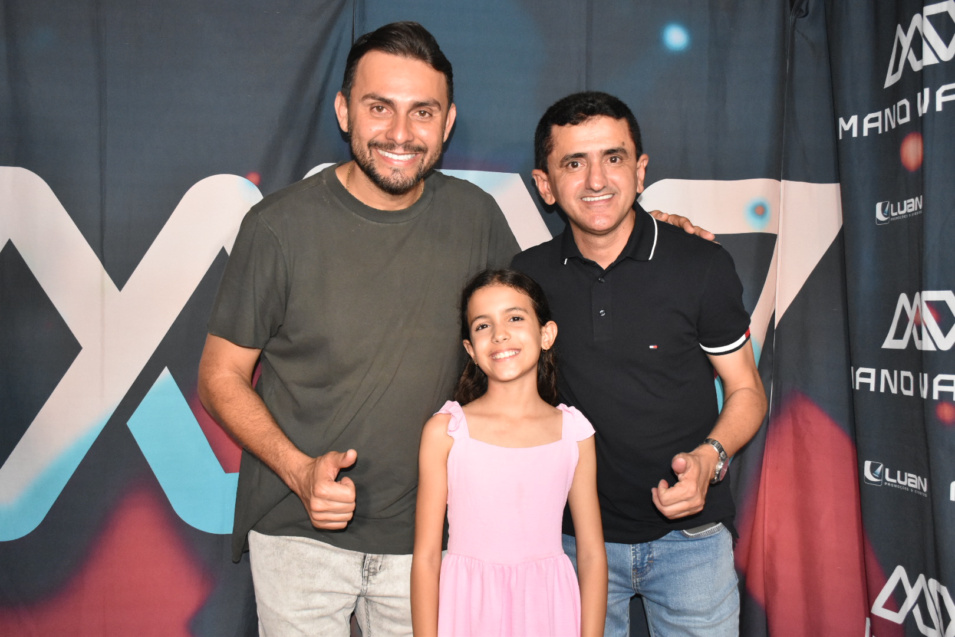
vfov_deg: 36.9
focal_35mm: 36
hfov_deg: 53.1
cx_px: 478
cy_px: 318
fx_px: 955
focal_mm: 24
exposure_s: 1/100
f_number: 5.6
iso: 2500
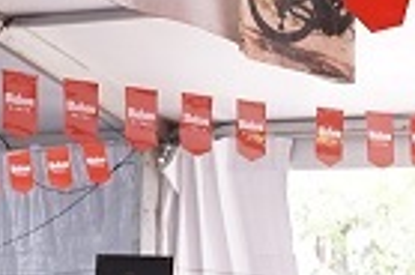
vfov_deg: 6.6
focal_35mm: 202
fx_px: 2323
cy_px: 496
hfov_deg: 10.2
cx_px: 293
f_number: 4.5
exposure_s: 1/160
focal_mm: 28
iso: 400
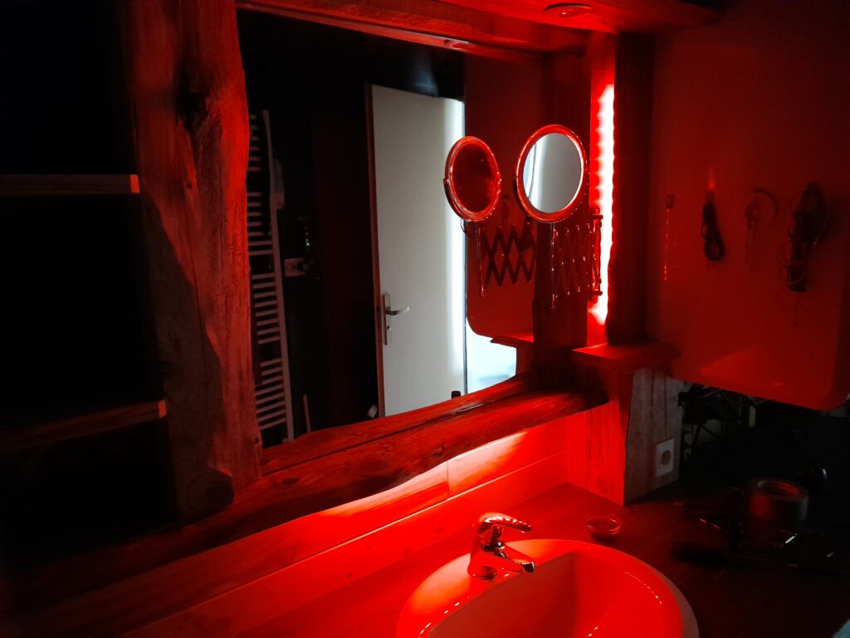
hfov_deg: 69.4
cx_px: 425
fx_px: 614
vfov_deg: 54.9
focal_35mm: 25
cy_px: 319
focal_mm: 4.6
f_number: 2
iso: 800
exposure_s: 1/10
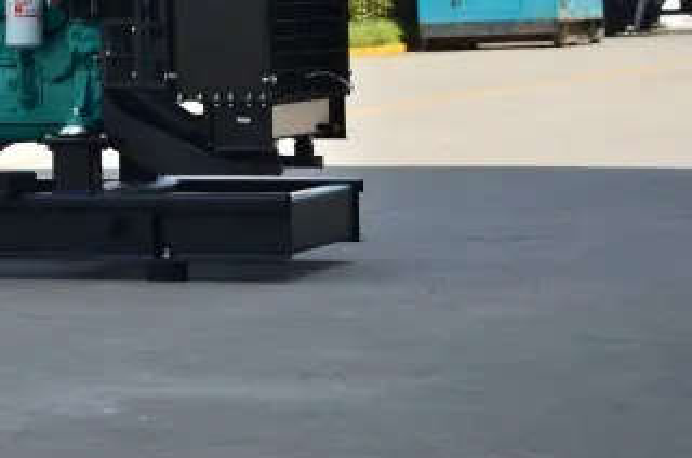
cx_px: -52
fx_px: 3741
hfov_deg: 10.5
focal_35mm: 195
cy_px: -50
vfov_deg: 7.0
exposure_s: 1/200
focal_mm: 52
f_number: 7.1
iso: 100
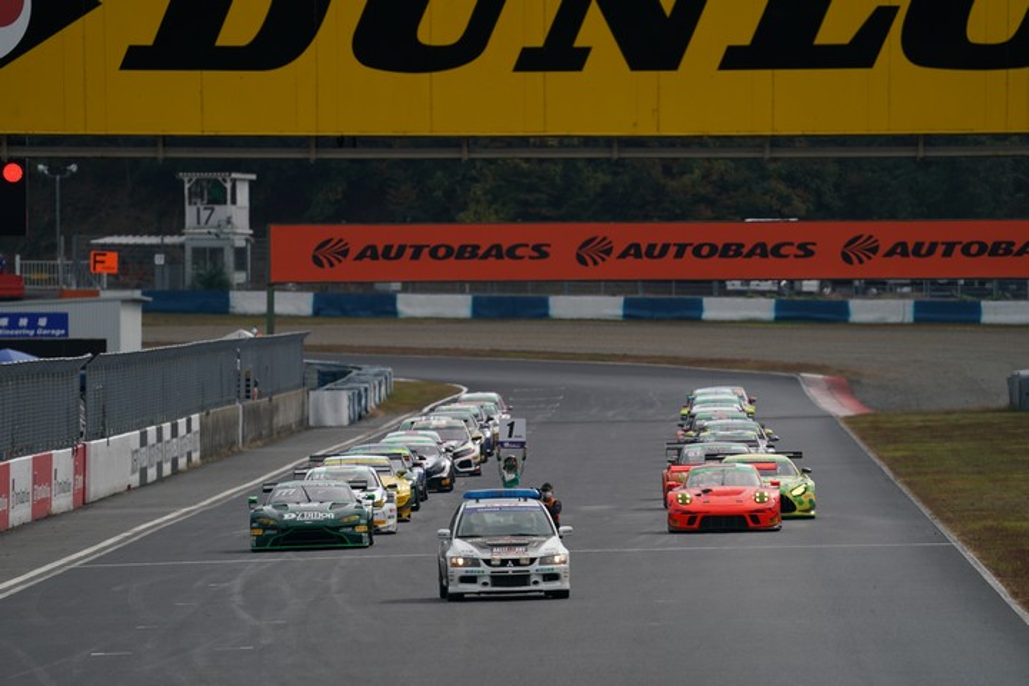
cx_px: 514
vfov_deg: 2.3
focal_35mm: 600
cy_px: 343
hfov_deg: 3.4
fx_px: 17149
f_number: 7.1
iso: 200
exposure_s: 1/800
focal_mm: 600
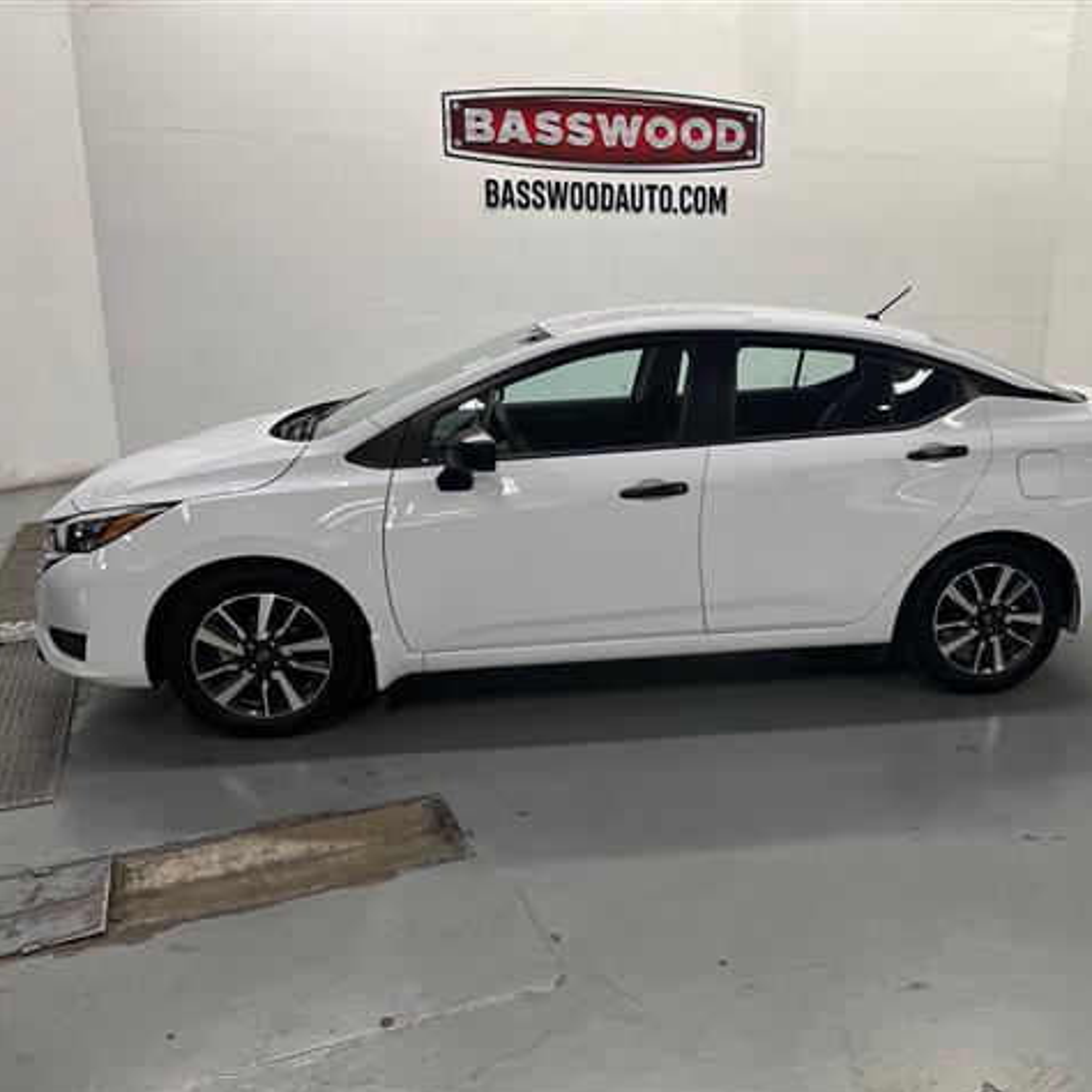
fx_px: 1106
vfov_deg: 52.5
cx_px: 716
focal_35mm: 31
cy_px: 551
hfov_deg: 51.7
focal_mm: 5.7
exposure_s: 1/120
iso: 125
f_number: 1.5
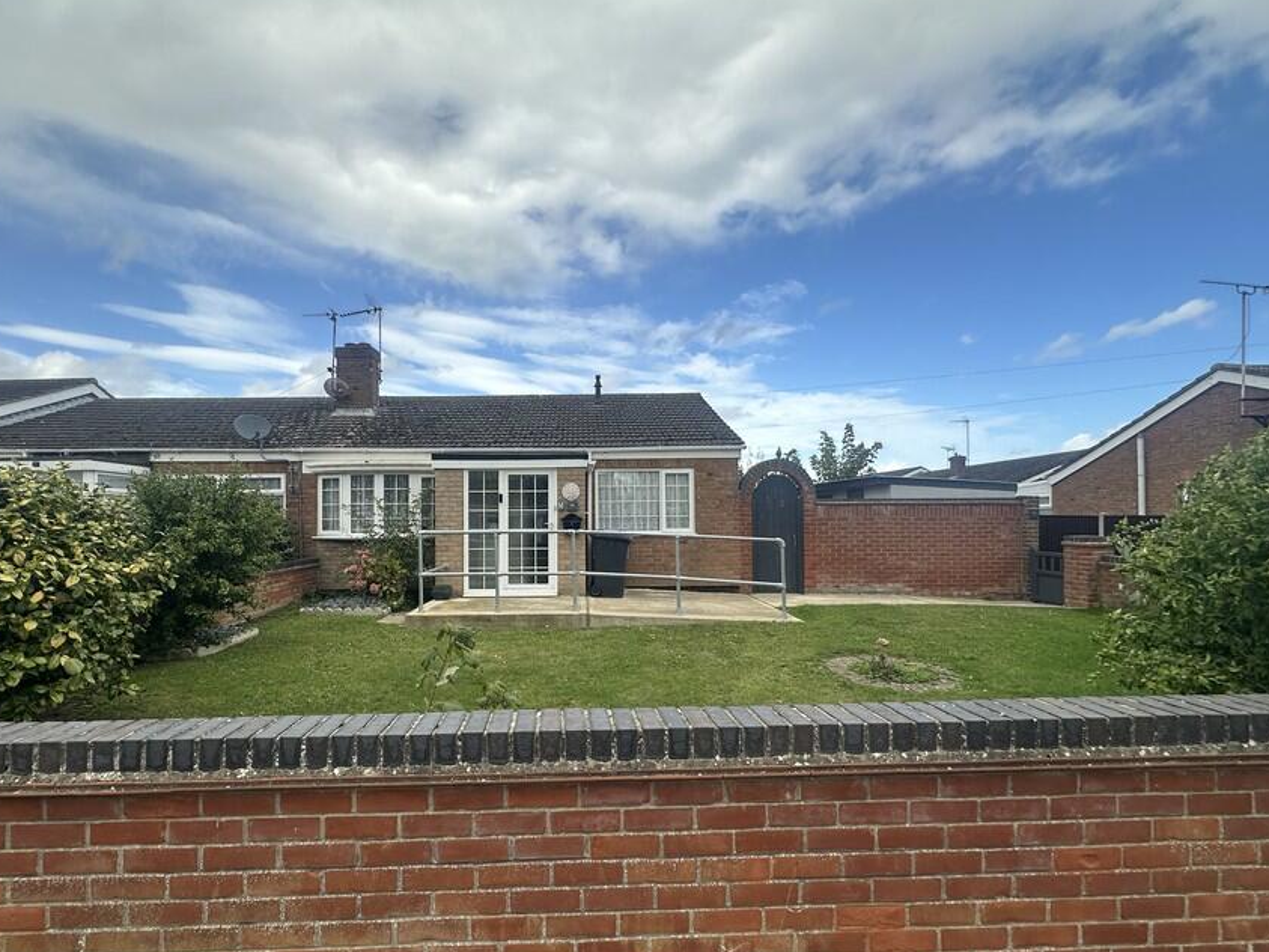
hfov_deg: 90.8
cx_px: 580
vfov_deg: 74.6
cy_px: 511
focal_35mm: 17
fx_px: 623
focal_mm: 2.22
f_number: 2.2
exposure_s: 1/1473
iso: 50
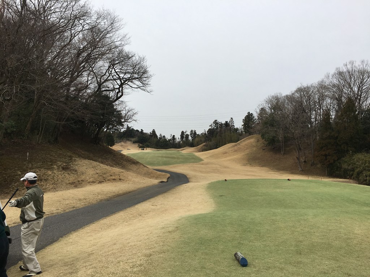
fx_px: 310
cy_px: 138
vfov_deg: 48.2
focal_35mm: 29
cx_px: 185
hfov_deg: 61.7
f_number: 2.2
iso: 25
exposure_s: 1/2747
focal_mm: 4.15
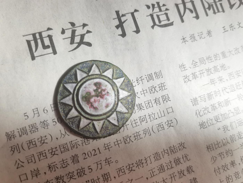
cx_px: 122
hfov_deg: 65.3
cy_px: 92
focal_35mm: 27
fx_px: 190
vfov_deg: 51.4
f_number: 1.9
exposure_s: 1/33.3
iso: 500
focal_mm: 4.94
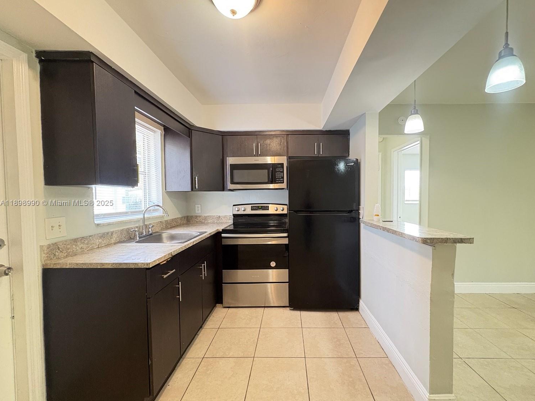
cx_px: 285
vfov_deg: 81.7
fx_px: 232
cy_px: 203
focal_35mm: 15
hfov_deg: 98.0
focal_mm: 2.22
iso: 500
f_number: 2.2
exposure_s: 1/60
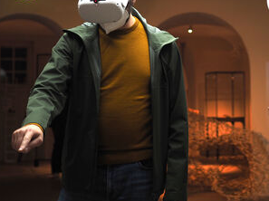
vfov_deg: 16.4
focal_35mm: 89
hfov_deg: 21.9
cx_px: 197
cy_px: 39
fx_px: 691
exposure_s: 1/60
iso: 320
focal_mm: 25
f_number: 1.8
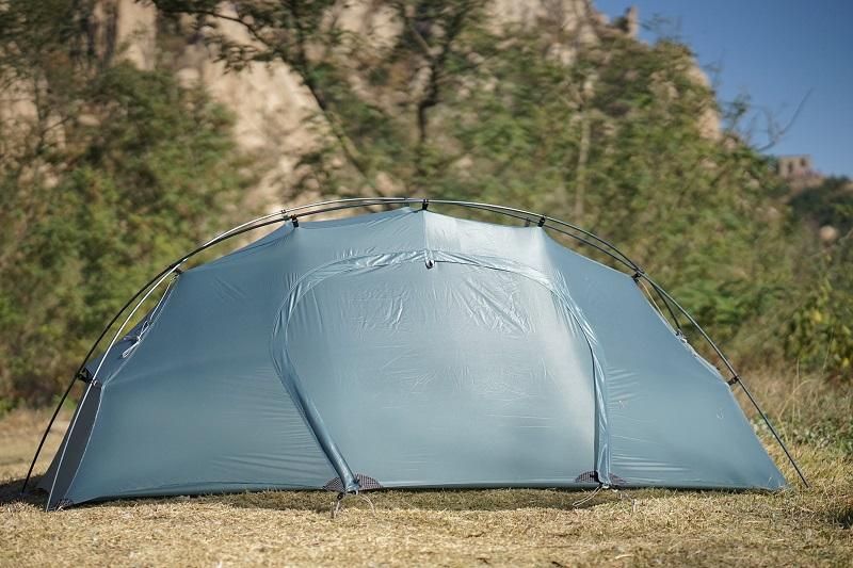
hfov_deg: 23.9
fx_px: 2013
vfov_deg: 16.1
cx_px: 426
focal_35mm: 85
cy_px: 284
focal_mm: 85
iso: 1000
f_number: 1.8
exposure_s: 1/8000
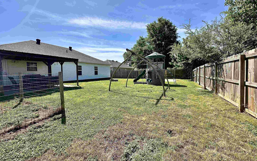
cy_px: 78
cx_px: 129
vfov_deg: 74.8
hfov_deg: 101.5
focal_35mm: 15
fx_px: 105
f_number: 2.2
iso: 40
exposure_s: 1/1825
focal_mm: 2.22
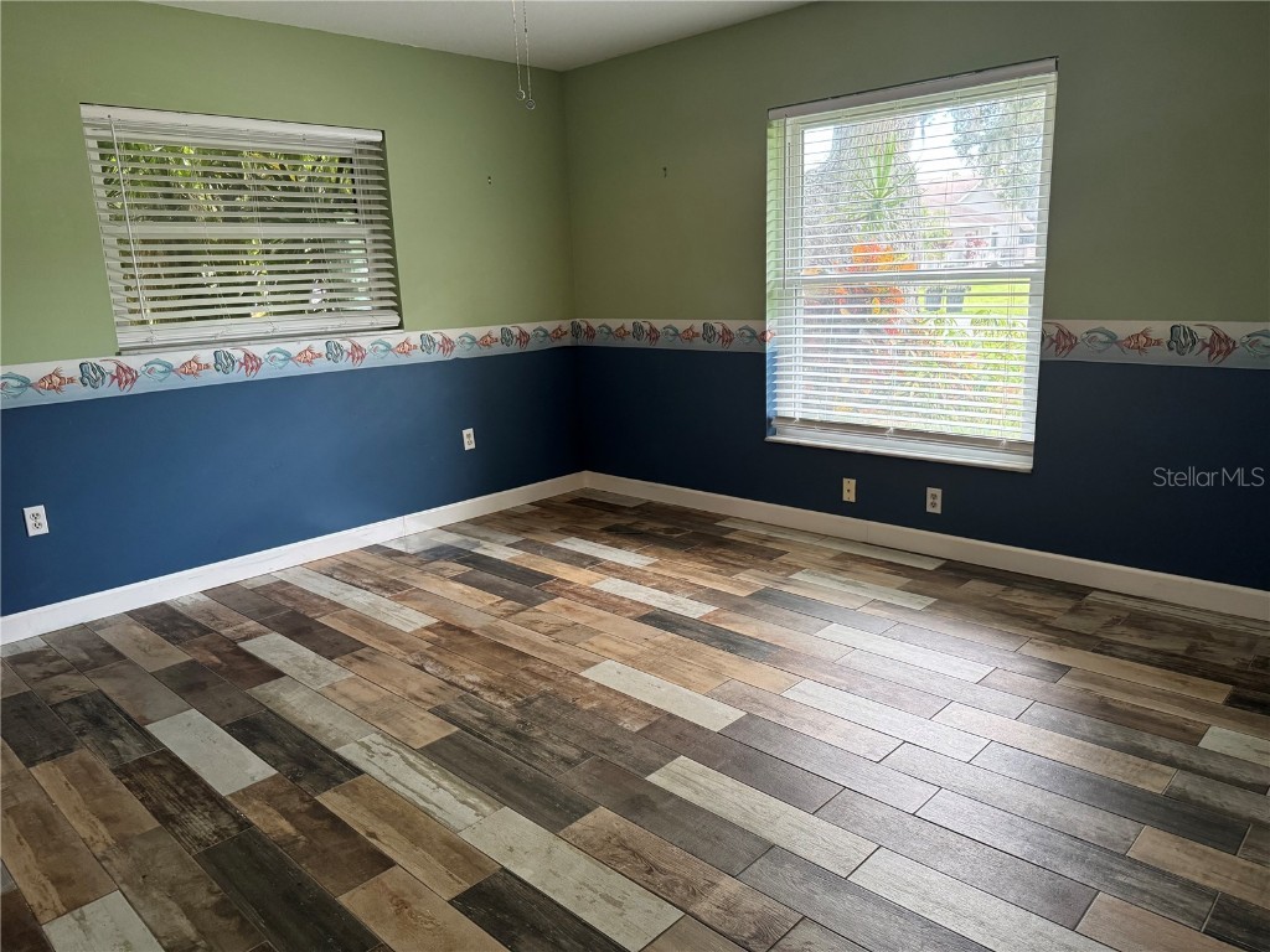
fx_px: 881
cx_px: 635
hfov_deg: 71.6
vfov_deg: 56.8
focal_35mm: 24
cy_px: 476
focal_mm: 6.76
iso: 320
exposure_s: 1/60
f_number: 1.78
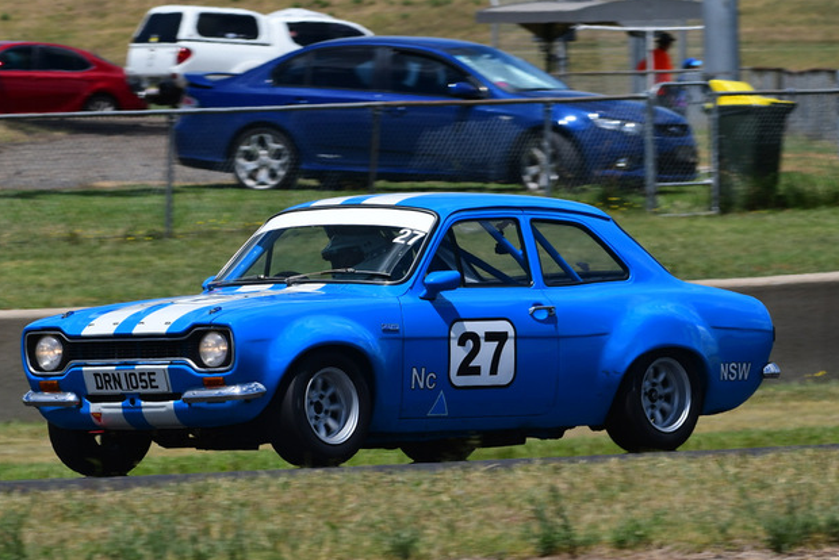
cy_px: 202
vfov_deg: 3.6
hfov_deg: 5.3
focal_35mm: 387
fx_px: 9023
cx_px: 332
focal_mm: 200
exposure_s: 1/640
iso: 200
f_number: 10
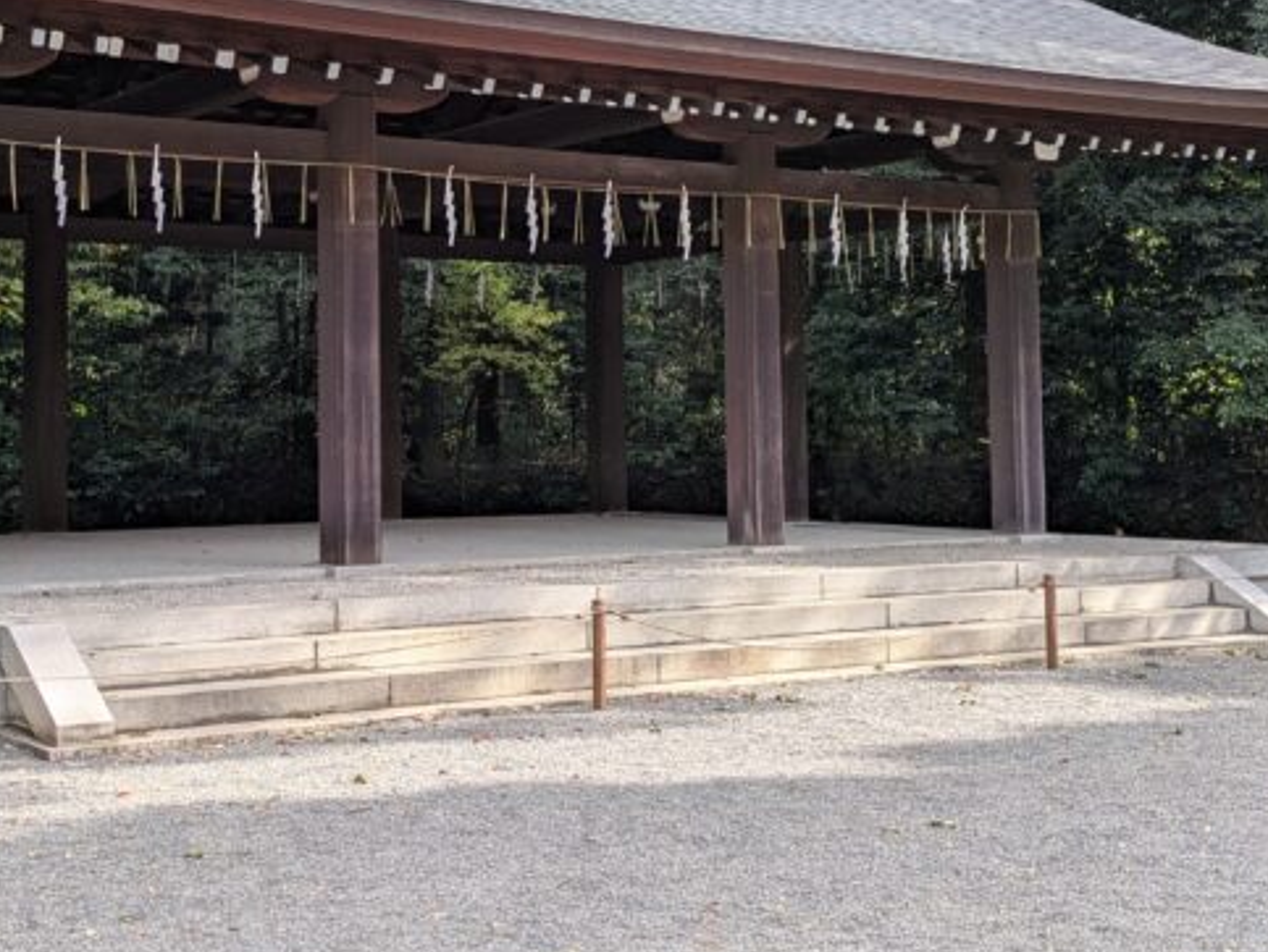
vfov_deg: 27.3
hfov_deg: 35.8
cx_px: 412
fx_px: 1943
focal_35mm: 53
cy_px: 271
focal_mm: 5.43
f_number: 1.89
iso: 44
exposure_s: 1/508
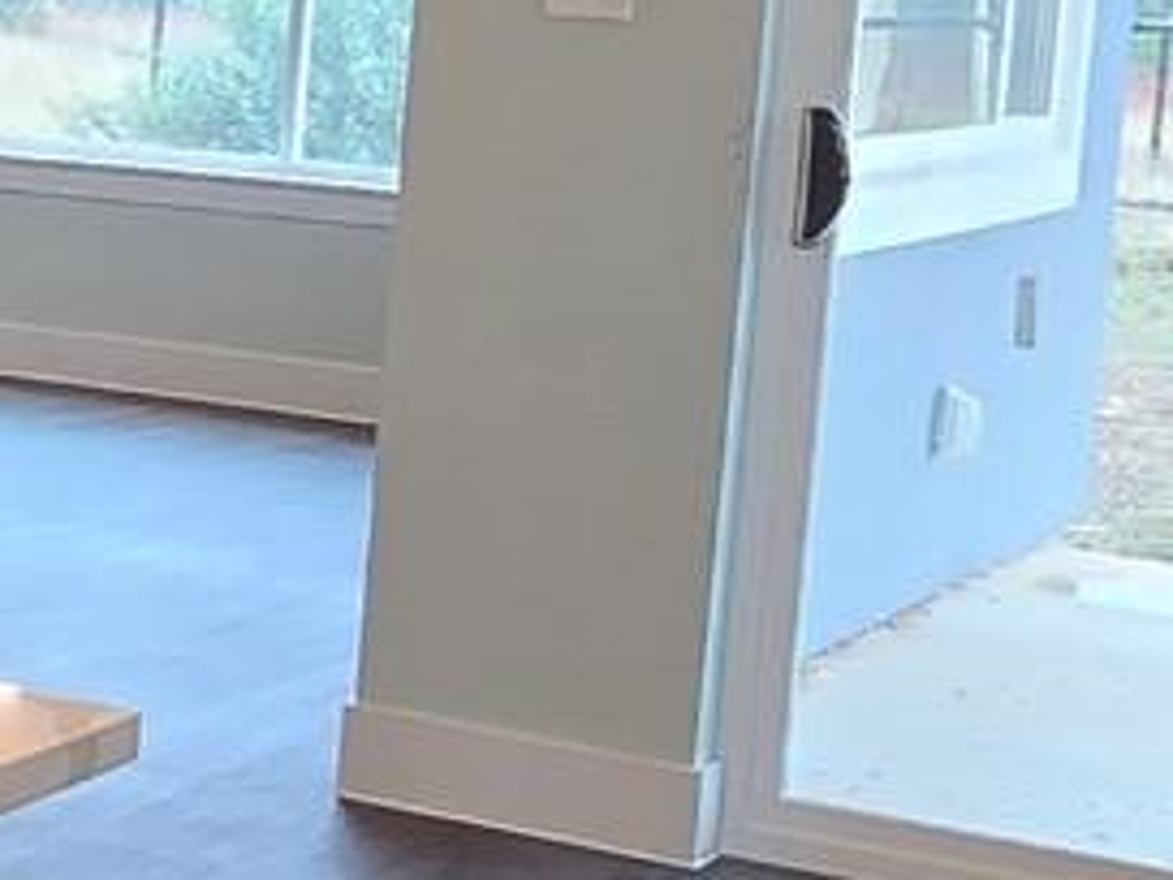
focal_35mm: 98
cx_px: -1104
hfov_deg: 16.0
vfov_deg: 15.0
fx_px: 3321
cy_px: 194
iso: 125
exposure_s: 1/60
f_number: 2.2
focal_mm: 2.2
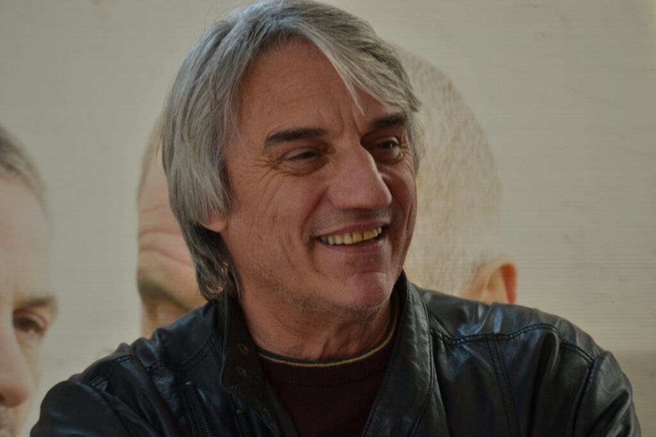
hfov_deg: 4.6
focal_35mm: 450
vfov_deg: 3.1
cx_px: 328
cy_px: 218
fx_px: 8201
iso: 400
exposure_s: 1/125
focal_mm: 300
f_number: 5.6
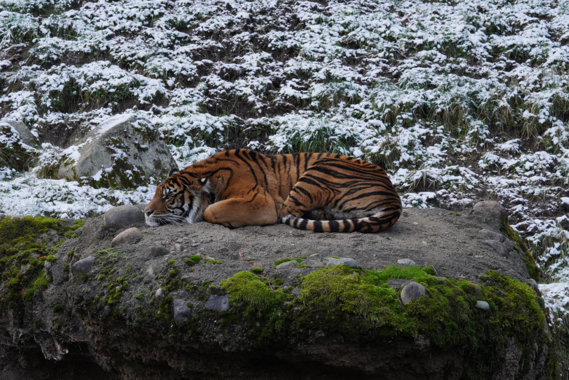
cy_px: 190
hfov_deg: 15.2
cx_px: 284
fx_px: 2135
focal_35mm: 135
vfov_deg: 10.2
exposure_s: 1/160
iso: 1250
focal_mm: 90
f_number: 16
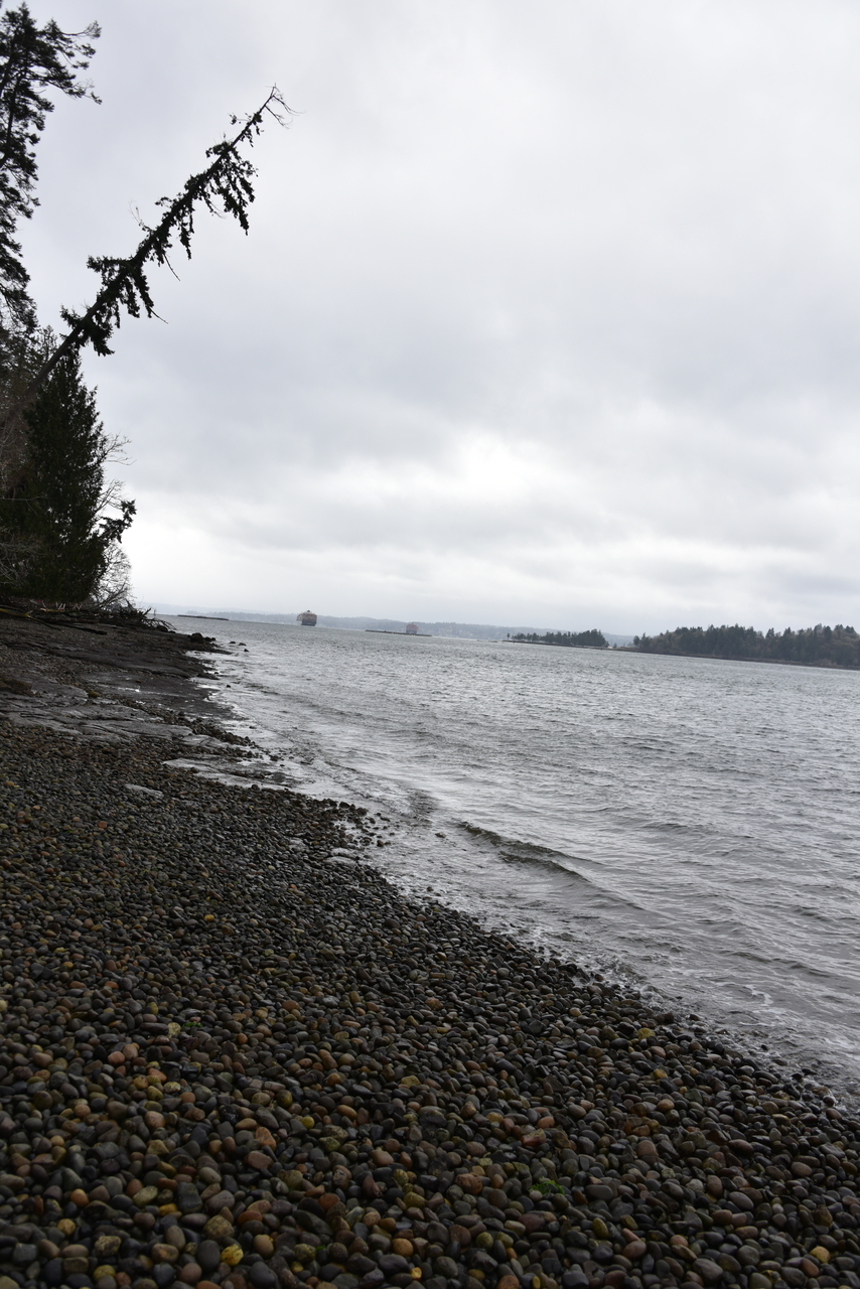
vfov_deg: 65.5
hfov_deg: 46.4
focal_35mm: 28
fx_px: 1003
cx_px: 430
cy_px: 644
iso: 100
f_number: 7.1
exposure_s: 1/200
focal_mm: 28
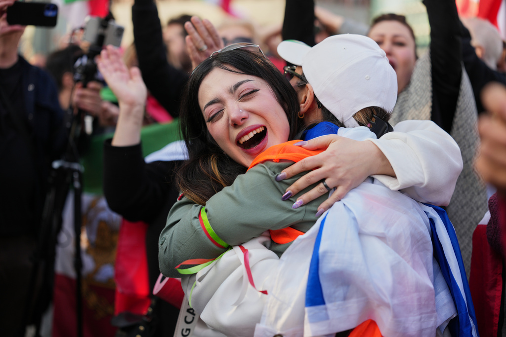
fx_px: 703
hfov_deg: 39.6
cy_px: 168
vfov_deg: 27.0
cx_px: 253
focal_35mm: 50
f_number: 2.2
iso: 160
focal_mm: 50
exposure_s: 1/1000
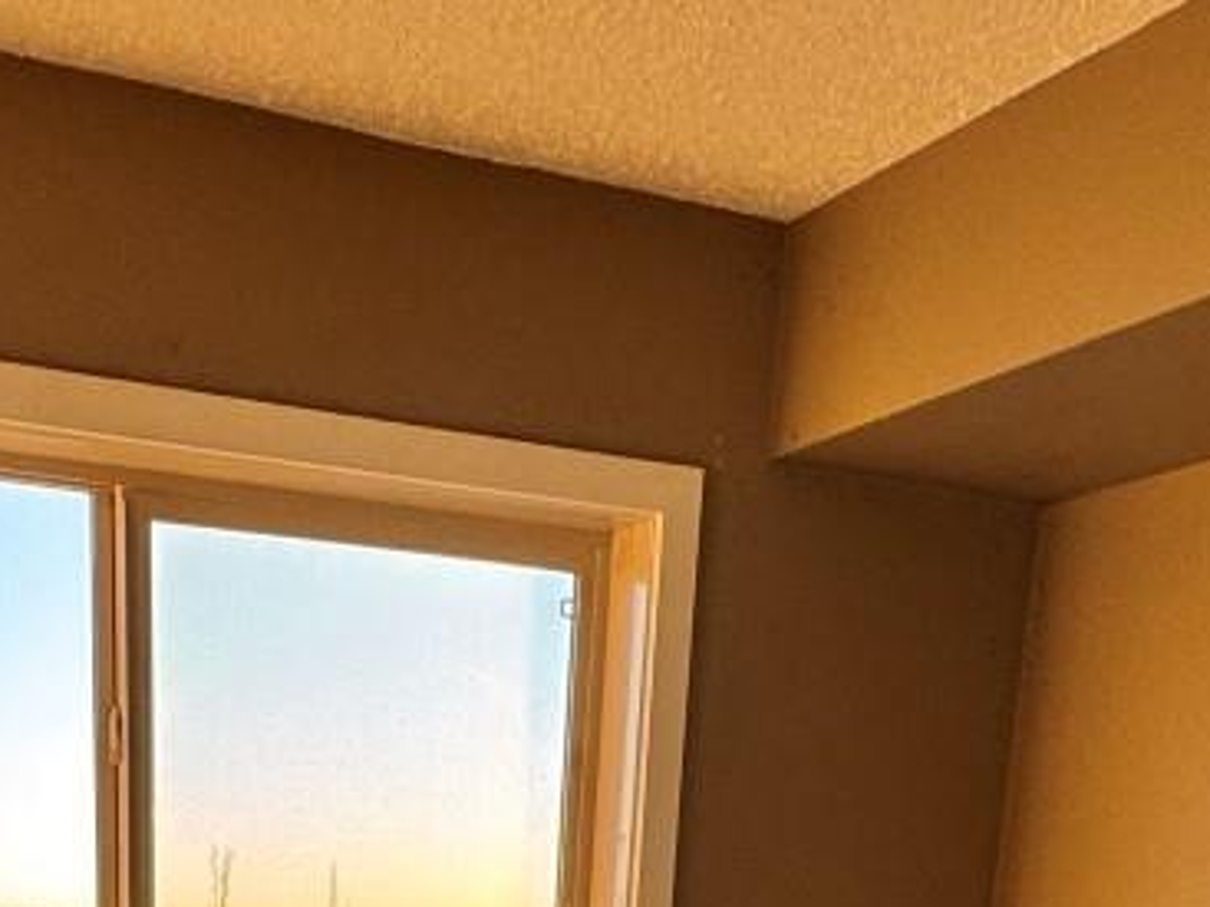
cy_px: 1596
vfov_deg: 20.0
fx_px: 1922
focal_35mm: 55
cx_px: 442
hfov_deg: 34.7
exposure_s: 1/99
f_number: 2.2
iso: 80
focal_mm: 2.22
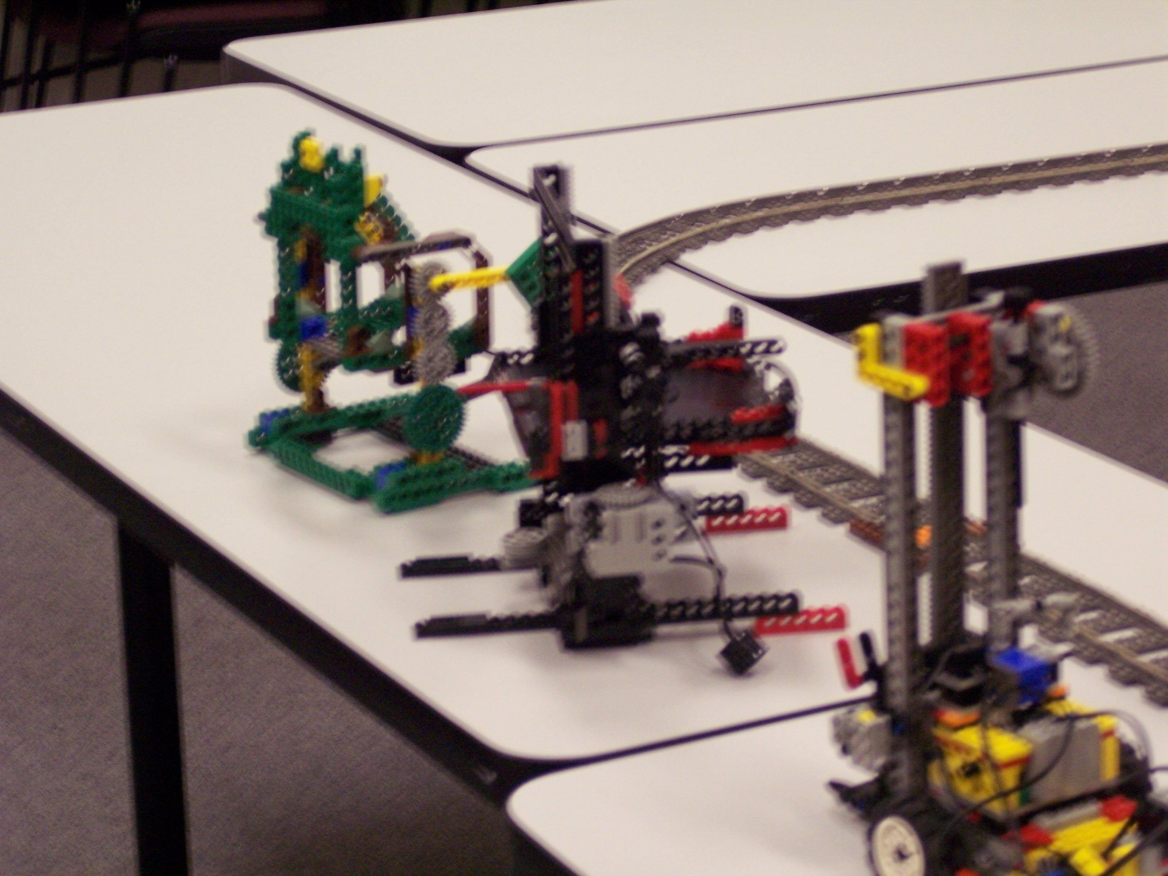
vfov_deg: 12.7
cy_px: 438
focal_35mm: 117
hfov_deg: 16.8
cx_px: 584
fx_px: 3948
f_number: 4.8
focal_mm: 24
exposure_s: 1/8
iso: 200
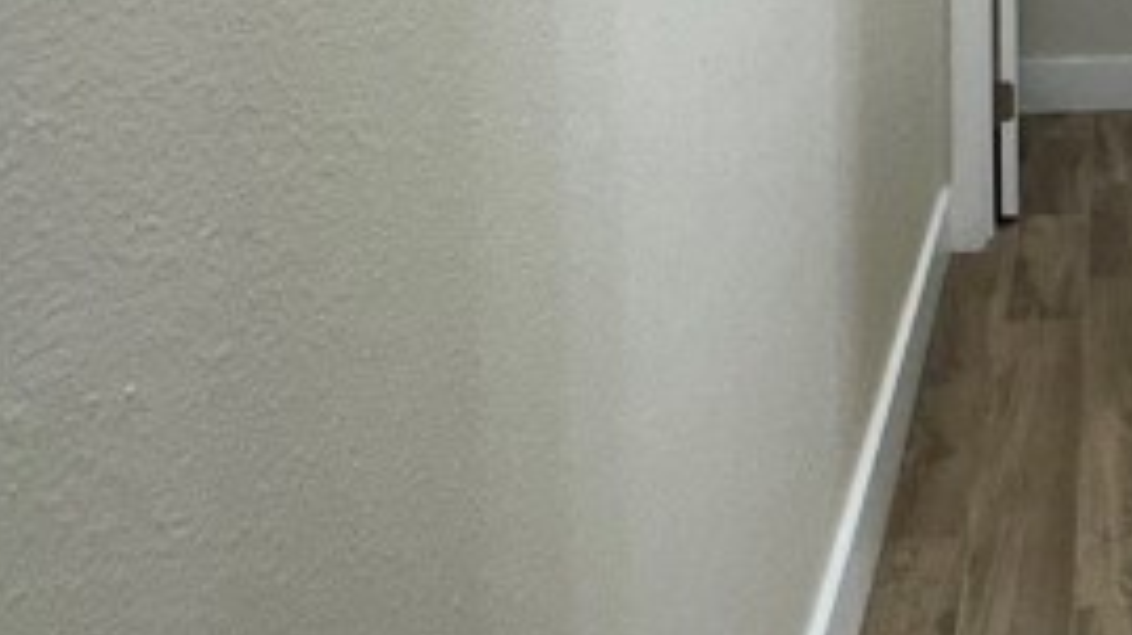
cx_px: 1431
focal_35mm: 58
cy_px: -223
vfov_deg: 19.0
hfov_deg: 29.7
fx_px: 1740
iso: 80
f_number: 2.2
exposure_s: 1/120
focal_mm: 2.22
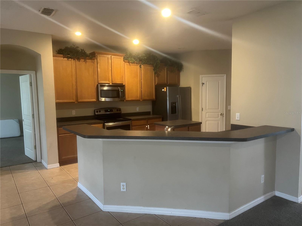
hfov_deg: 67.3
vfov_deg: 53.1
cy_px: 113
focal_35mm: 26
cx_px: 151
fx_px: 227
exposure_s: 1/60
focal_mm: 5.7
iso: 320
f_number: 1.5
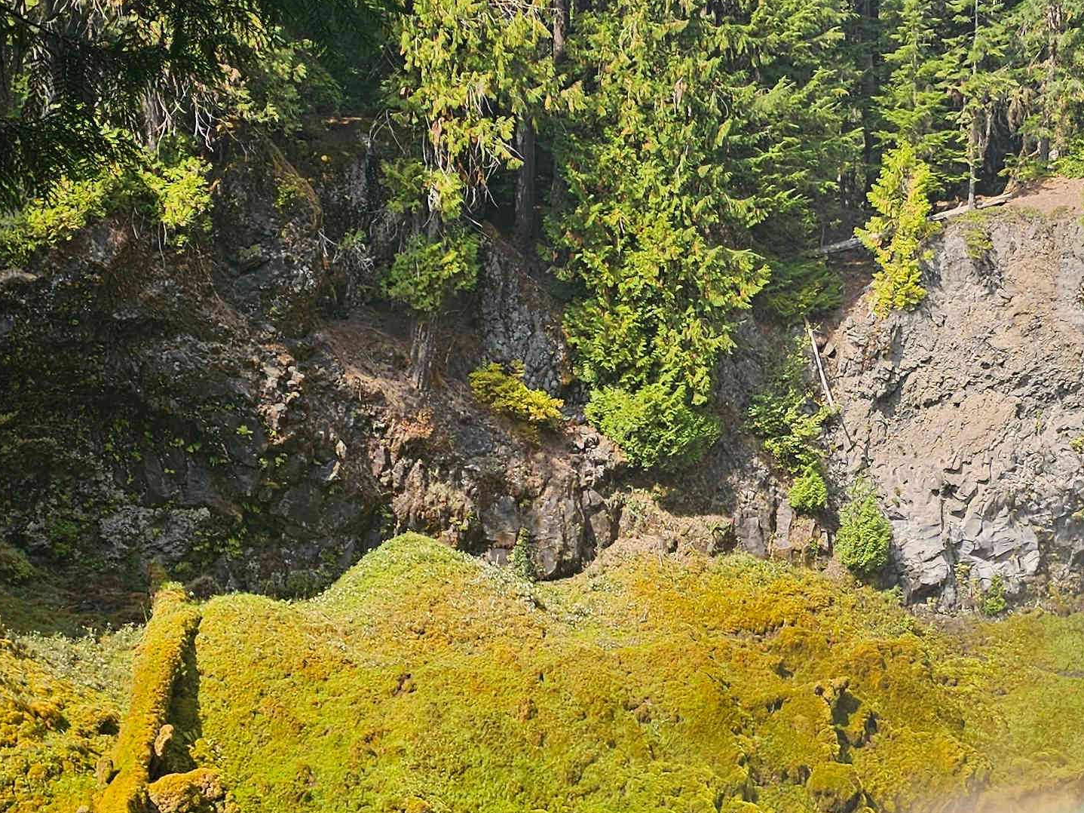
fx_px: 2004
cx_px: 779
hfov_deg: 29.9
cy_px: 524
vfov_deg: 22.9
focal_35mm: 64
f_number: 1.7
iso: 10
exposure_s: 1/366
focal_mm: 6.3
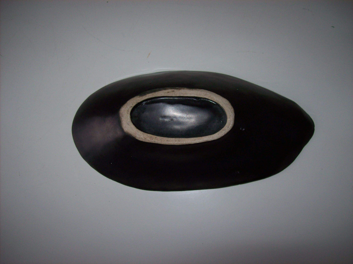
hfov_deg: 51.4
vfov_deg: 39.6
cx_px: 176
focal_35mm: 36
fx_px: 367
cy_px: 132
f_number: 2.7
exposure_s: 1/64
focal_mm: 6
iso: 80
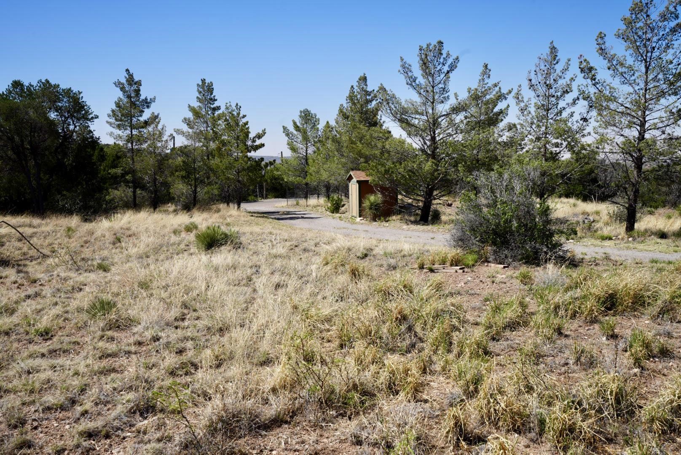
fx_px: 663
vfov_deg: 37.9
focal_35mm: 35
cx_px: 340
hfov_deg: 54.4
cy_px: 228
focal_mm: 35
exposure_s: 1/200
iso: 100
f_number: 10
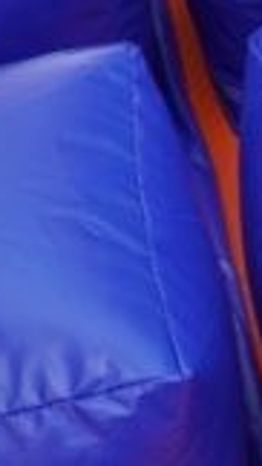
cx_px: 697
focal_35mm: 159
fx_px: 1966
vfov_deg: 12.9
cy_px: -223
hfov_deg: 7.0
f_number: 5.6
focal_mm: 16
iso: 100
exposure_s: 1/80
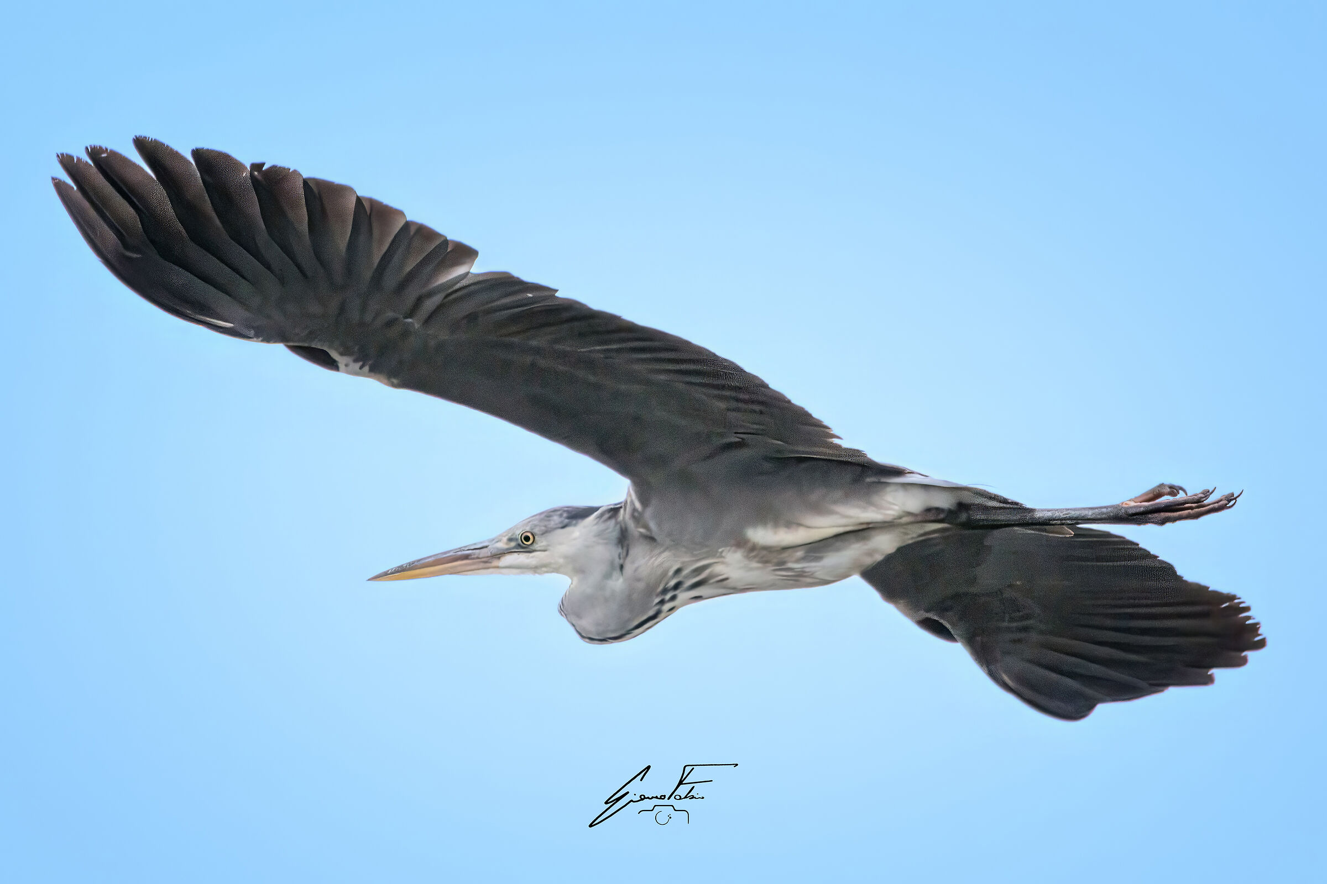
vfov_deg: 1.5
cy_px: 442
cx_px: 664
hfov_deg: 2.3
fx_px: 33172
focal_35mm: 900
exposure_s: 1/4000
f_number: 8
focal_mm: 600
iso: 1000
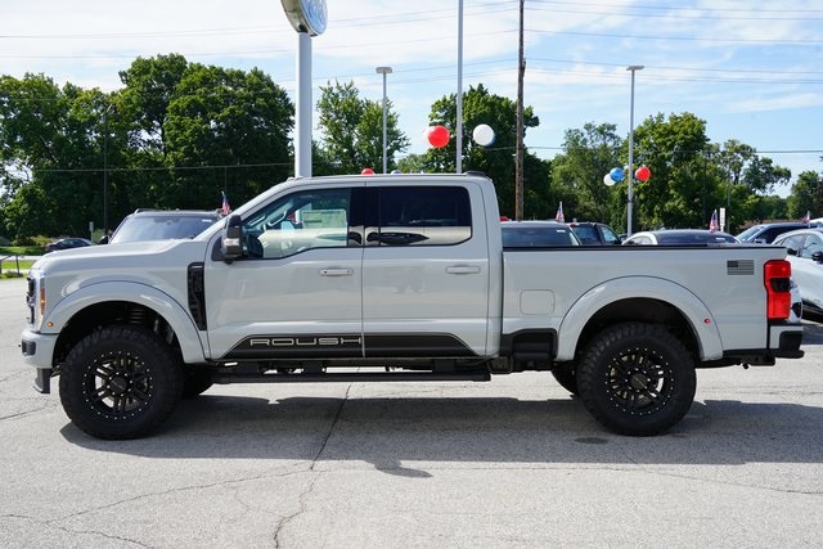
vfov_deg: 32.6
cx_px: 412
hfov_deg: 47.4
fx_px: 937
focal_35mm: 41
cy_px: 274
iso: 100
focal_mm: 41
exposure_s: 1/80
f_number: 13
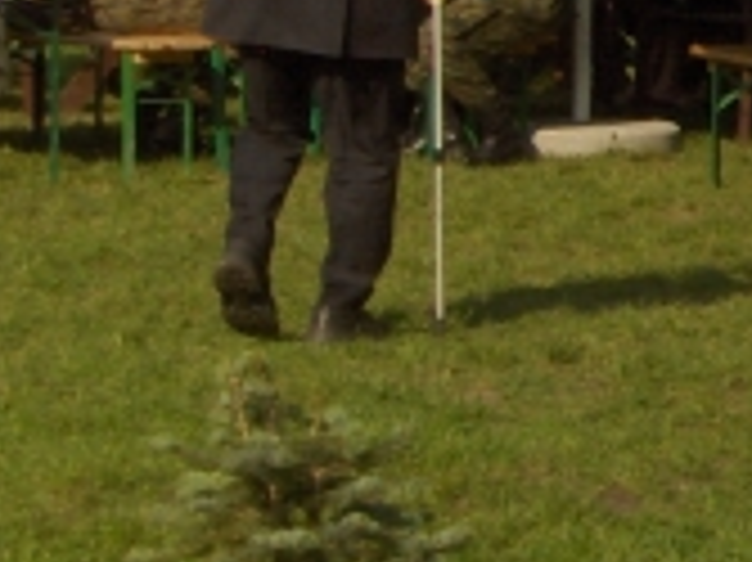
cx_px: 1337
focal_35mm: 288
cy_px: -45
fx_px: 6252
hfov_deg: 6.7
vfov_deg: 5.1
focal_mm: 12.2
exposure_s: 1/518
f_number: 6.2
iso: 100
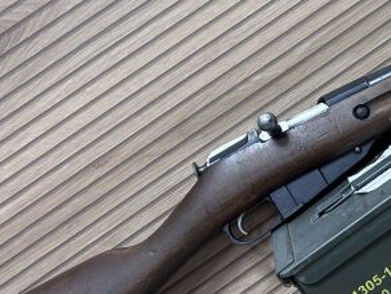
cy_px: 110
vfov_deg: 19.9
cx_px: 406
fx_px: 836
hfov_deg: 24.9
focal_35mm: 74
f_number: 1.5
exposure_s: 1/50
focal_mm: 5.7
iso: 100
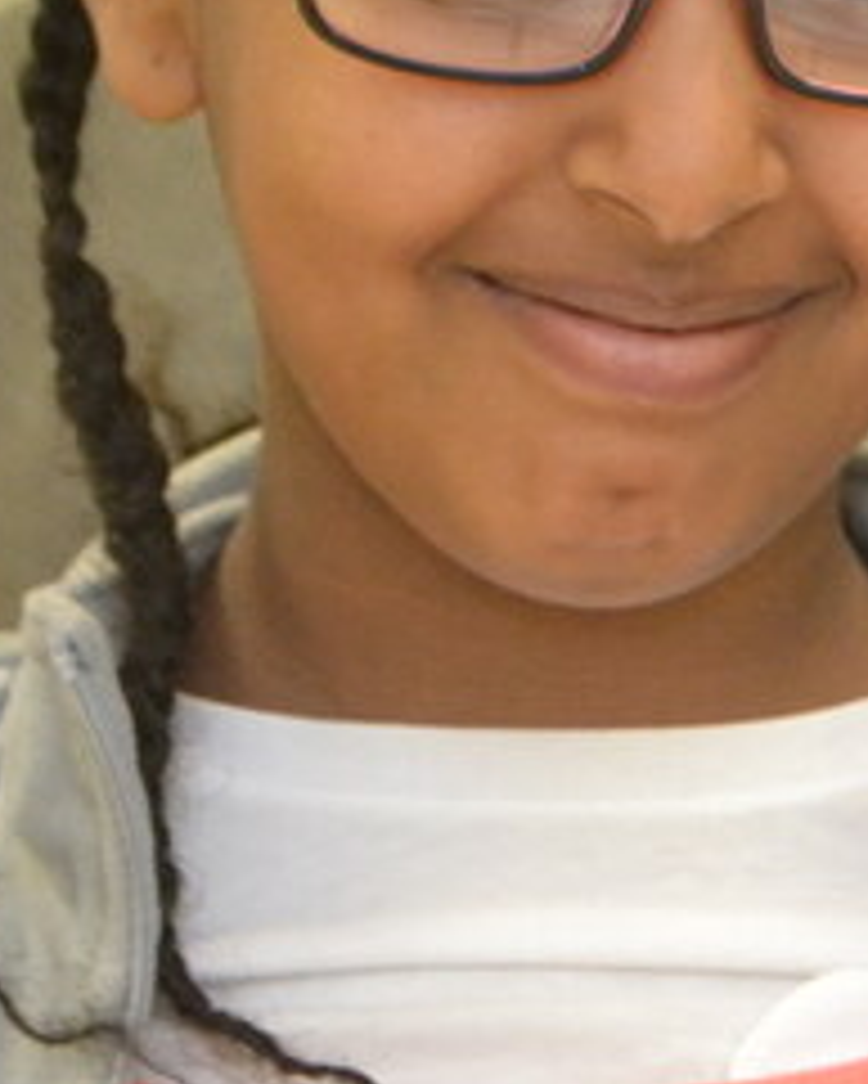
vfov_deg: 6.1
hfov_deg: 4.8
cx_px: 1583
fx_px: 10203
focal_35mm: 318
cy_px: 306
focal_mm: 55
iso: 2000
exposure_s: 1/60
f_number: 5.6
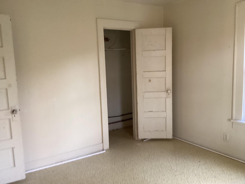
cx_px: 122
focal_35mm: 31
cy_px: 92
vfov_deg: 45.4
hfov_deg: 58.4
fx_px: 219
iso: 320
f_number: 2.4
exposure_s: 1/60
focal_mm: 3.3
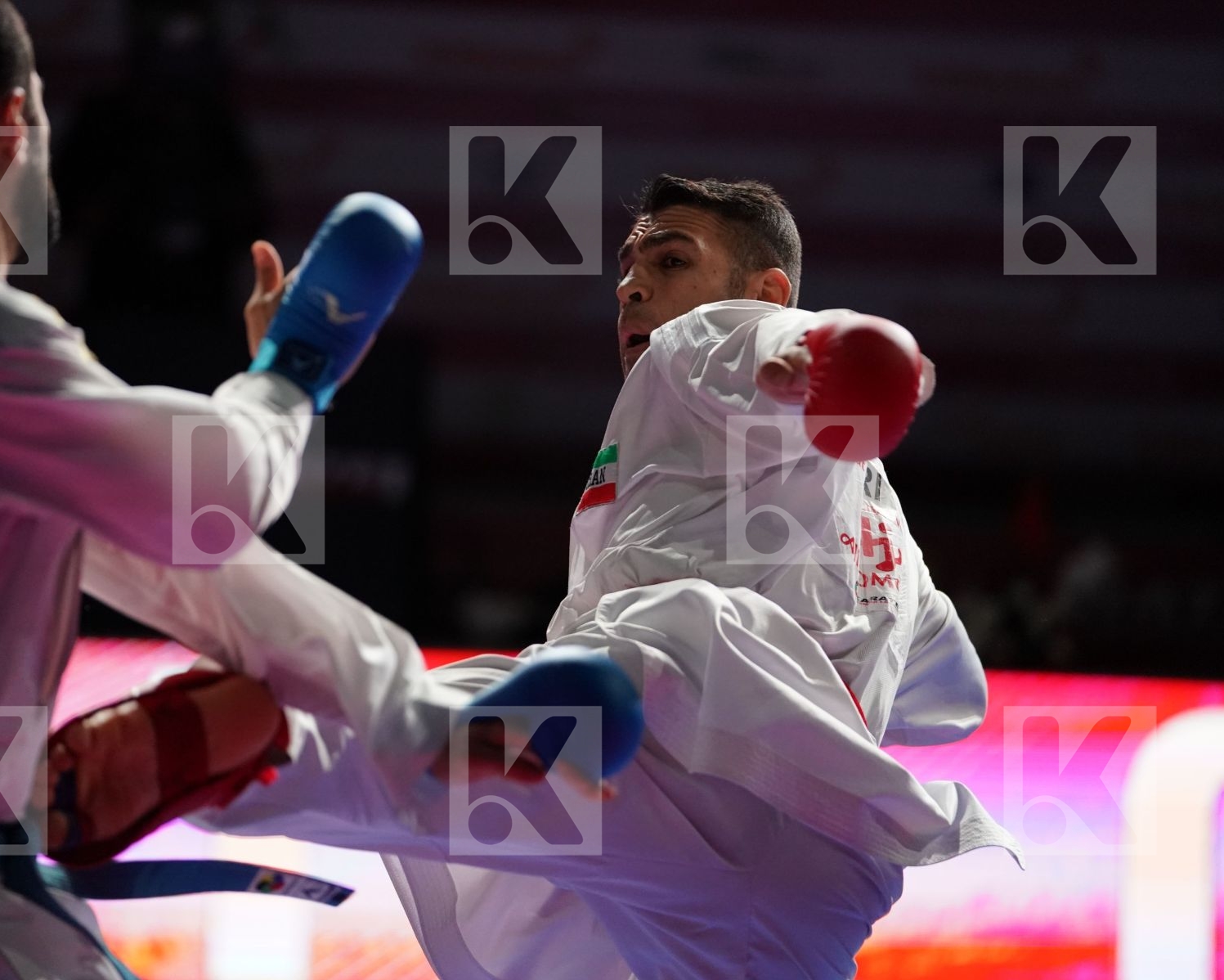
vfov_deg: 7.3
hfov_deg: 9.2
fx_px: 7645
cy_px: 490
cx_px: 526
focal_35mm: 211
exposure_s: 1/1000
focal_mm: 187
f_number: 2.8
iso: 4000
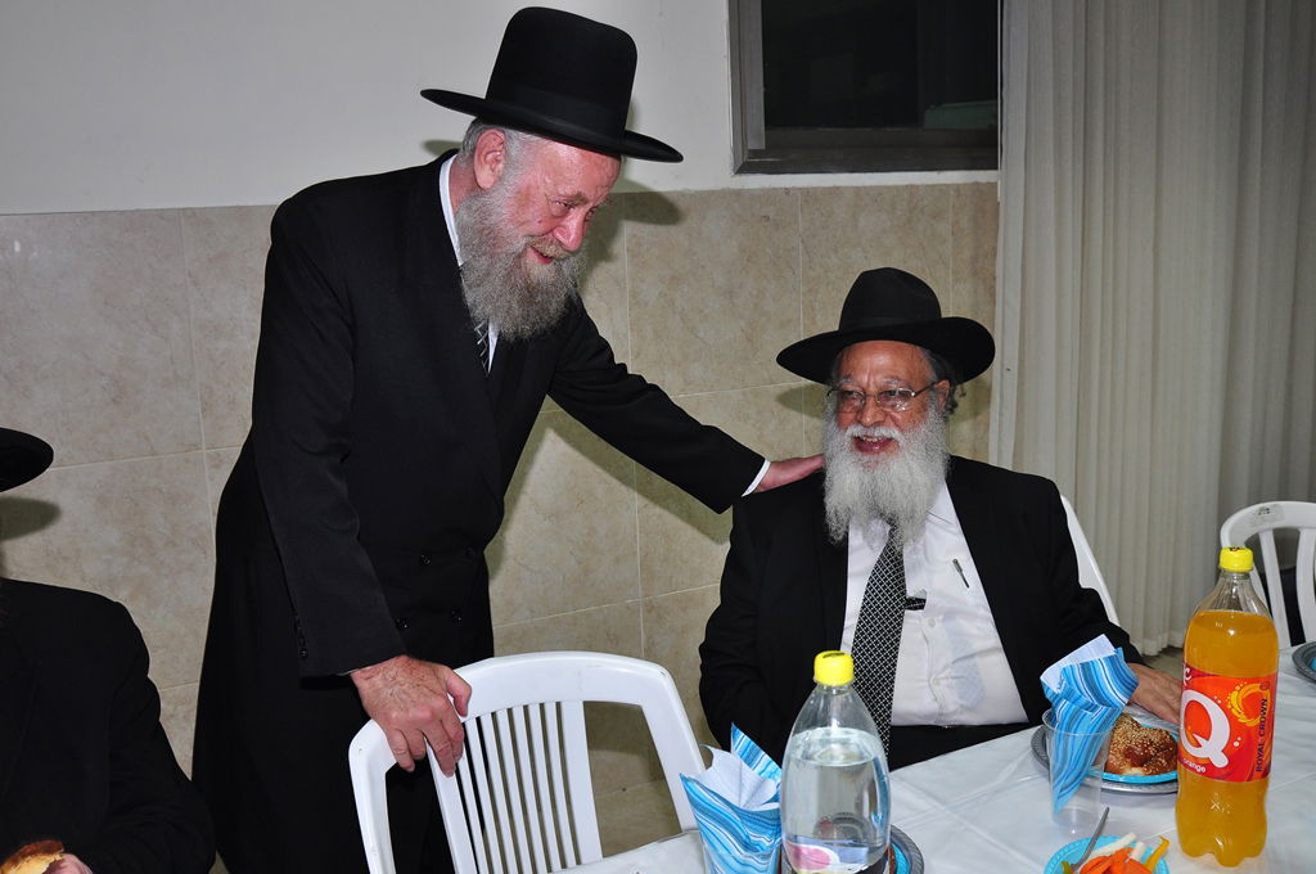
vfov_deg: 39.9
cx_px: 658
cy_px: 437
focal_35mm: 33
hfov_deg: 57.3
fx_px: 1205
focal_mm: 22
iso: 400
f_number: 6.3
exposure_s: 1/60
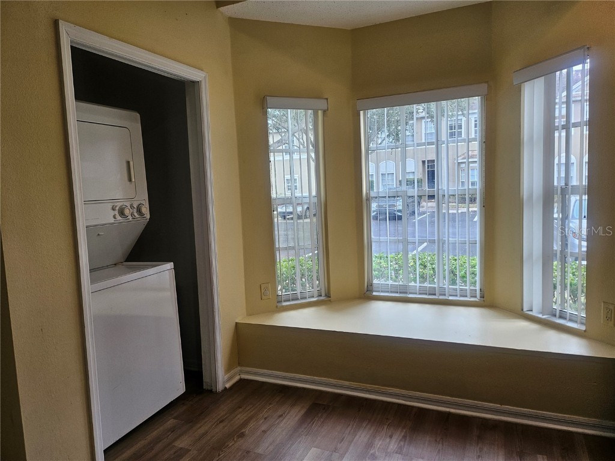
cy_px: 230
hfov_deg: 71.6
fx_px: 426
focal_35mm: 24
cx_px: 308
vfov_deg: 56.8
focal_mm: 5
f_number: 1.8
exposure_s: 1/120
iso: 100
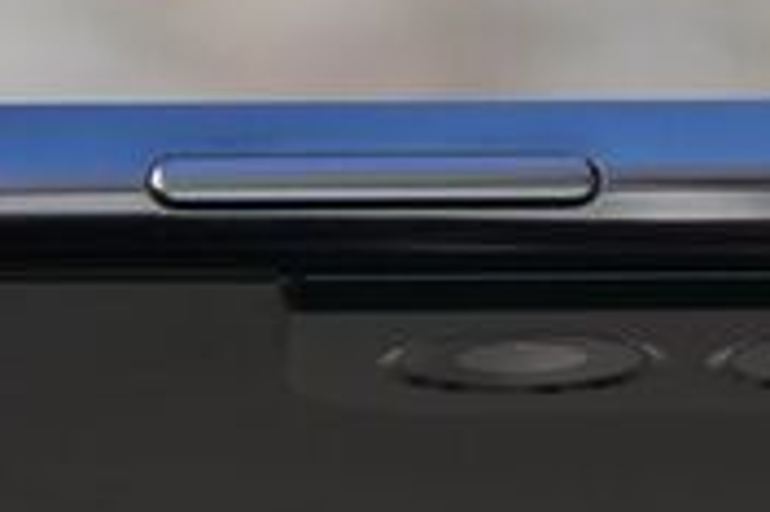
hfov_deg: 7.3
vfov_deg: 4.9
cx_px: -392
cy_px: 359
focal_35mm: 278
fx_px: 5940
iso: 500
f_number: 8
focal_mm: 51
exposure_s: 1/125
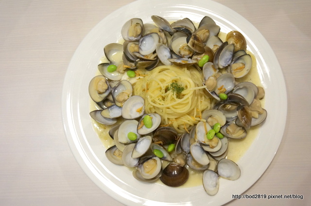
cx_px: 156
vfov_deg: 35.4
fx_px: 324
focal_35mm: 38
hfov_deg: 51.3
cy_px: 103
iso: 1000
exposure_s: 1/60
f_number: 4.5
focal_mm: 25
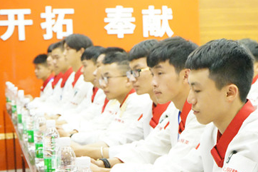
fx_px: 580
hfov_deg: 25.0
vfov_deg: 16.8
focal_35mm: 81
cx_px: 169
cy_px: 94
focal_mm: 49
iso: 16000
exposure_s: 1/100
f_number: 6.3
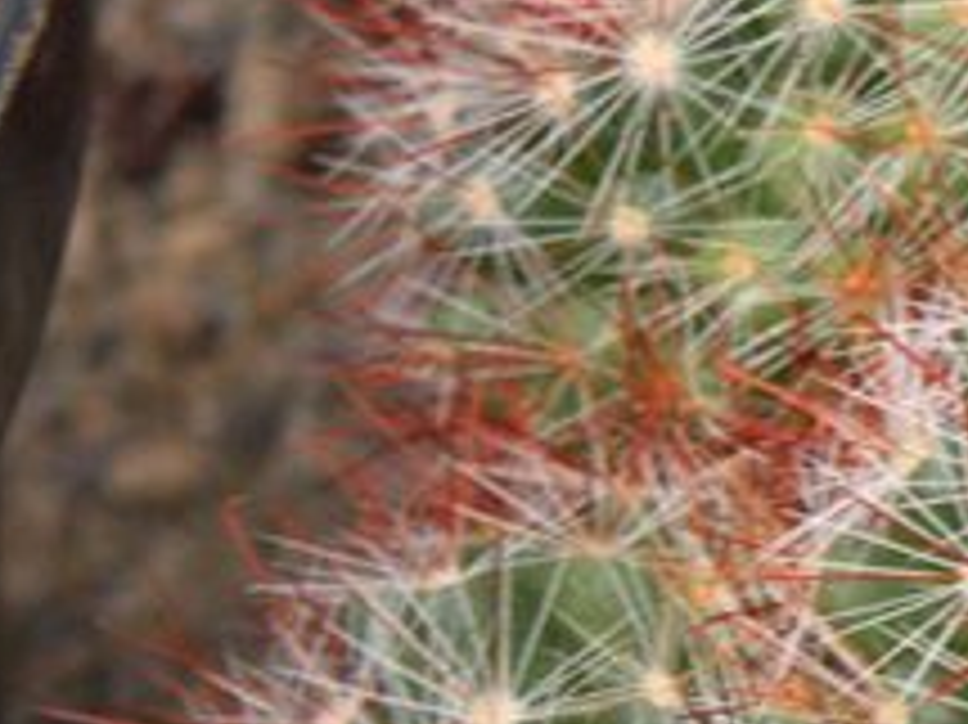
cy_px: 526
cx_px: 1265
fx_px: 4667
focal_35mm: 167
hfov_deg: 11.5
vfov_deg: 8.9
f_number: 3.5
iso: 113
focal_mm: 9.8
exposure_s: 1/65.3
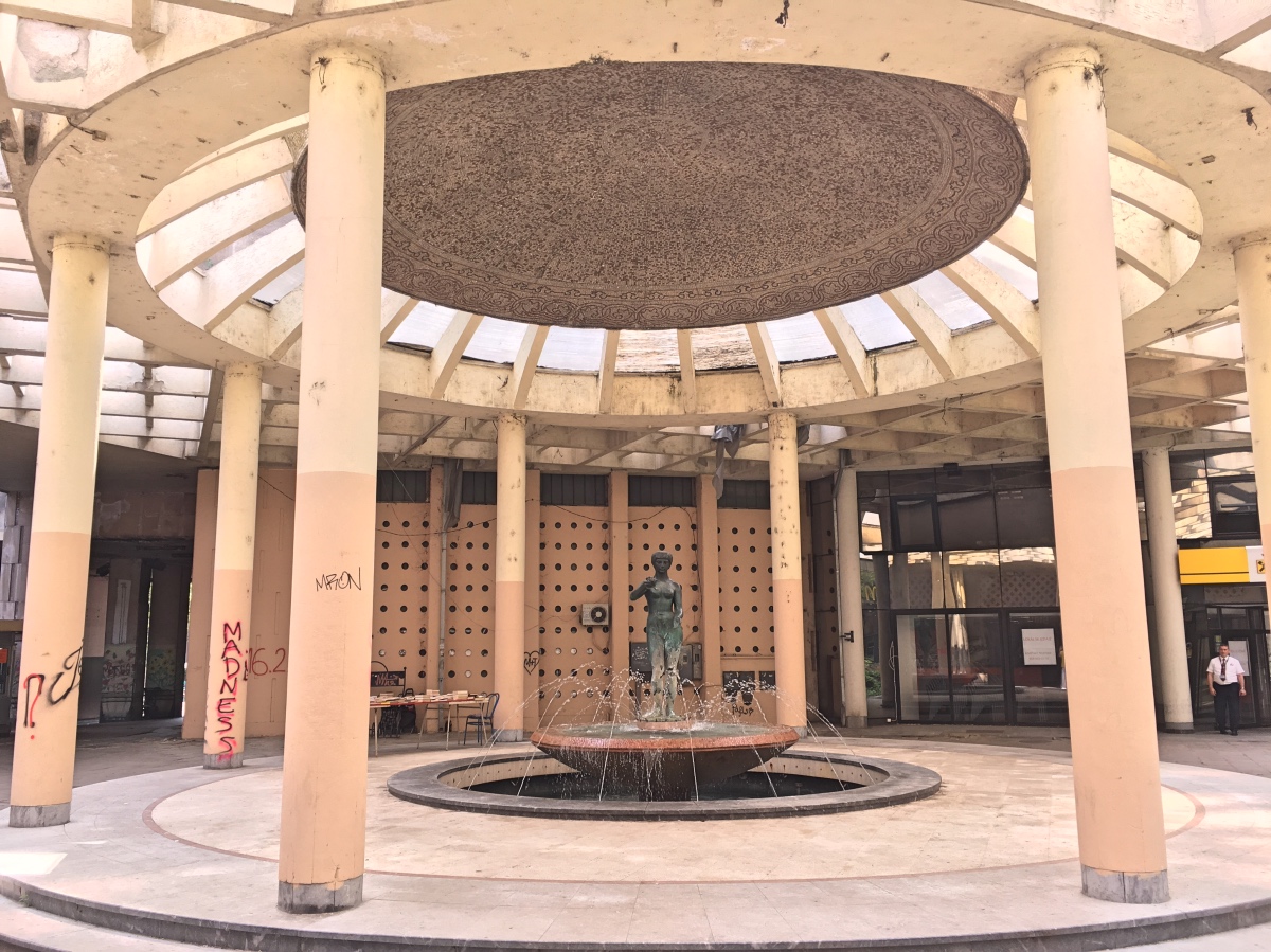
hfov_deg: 61.7
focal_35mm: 29
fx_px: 1064
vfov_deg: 48.2
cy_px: 476
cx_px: 636
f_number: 2.2
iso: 25
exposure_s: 1/104
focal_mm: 4.15
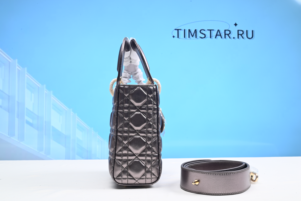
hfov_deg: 47.4
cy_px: 100
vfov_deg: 32.7
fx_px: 343
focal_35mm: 41
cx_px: 150
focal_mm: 41
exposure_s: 1/2
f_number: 16
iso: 100
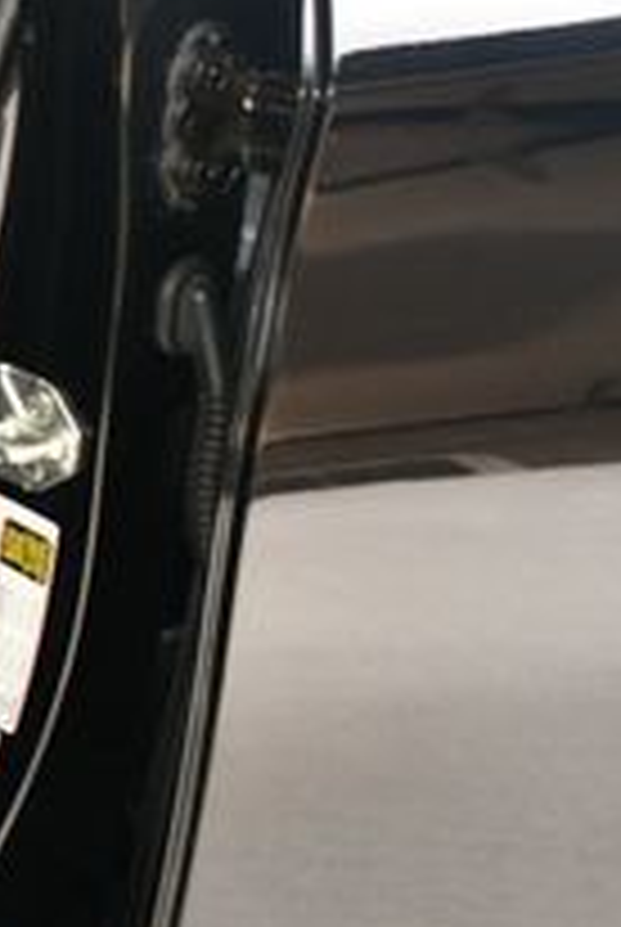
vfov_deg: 21.4
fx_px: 2398
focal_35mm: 93
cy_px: 76
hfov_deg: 12.6
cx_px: -702
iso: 100
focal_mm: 20
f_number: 3.5
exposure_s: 1/160
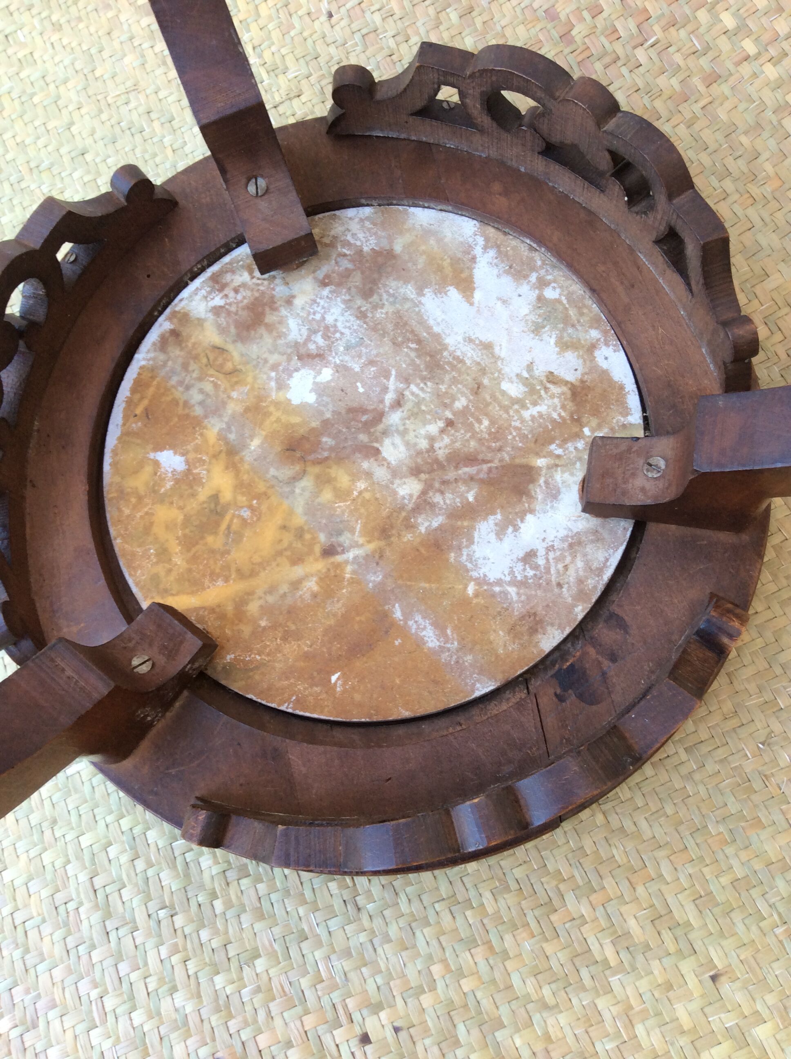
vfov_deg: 56.9
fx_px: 978
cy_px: 530
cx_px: 396
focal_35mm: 32
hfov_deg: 44.1
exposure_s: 1/33
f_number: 2.4
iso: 32
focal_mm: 3.3
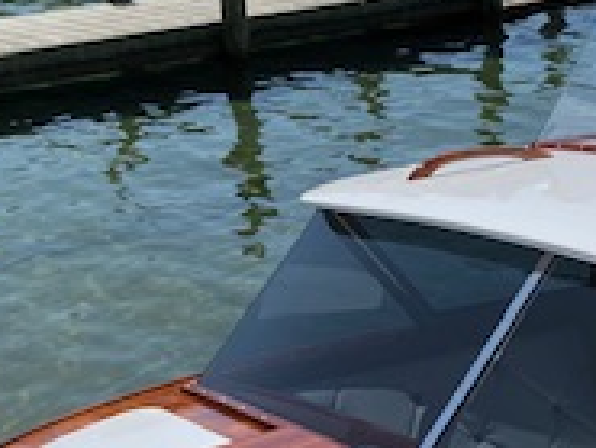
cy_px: 448
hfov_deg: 21.6
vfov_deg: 16.1
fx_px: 1551
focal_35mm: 90
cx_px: 419
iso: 32
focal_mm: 4.25
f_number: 1.8
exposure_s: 1/4000
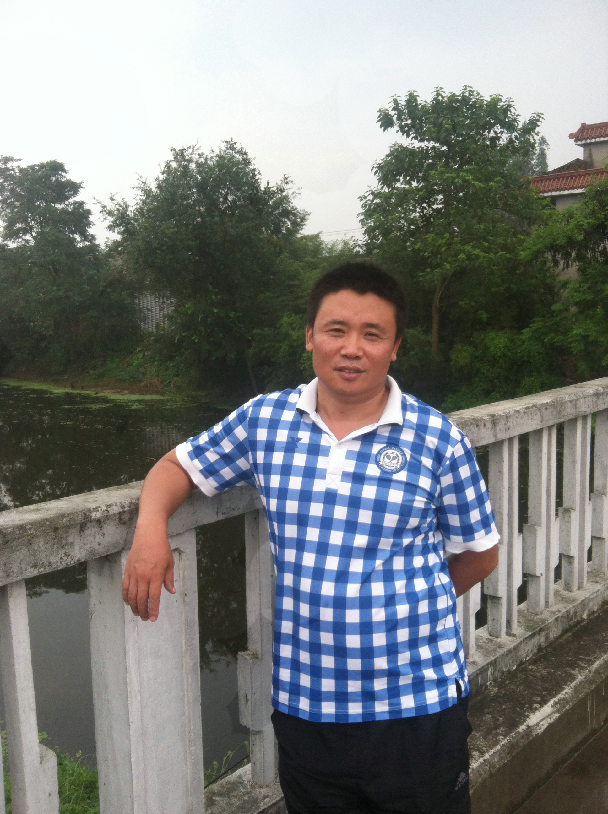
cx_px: 304
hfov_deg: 40.6
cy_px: 407
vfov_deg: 52.7
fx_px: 822
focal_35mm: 35
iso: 125
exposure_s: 1/120
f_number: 2.8
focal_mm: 3.85
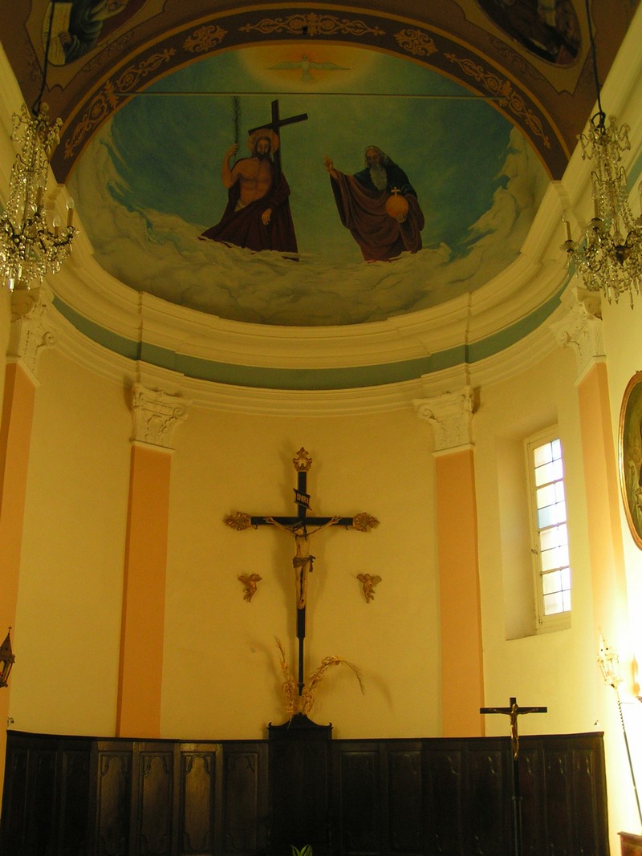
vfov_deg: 49.0
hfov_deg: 37.7
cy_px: 428
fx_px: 940
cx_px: 321
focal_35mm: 38
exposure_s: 1/40
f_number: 2.8
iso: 125
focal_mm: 5.8
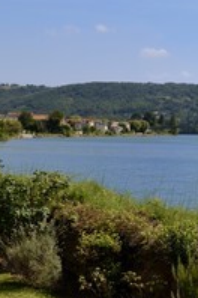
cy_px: 172
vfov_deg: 22.8
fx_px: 734
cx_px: 182
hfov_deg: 15.2
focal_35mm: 89
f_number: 11
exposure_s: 1/250
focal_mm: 42
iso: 200
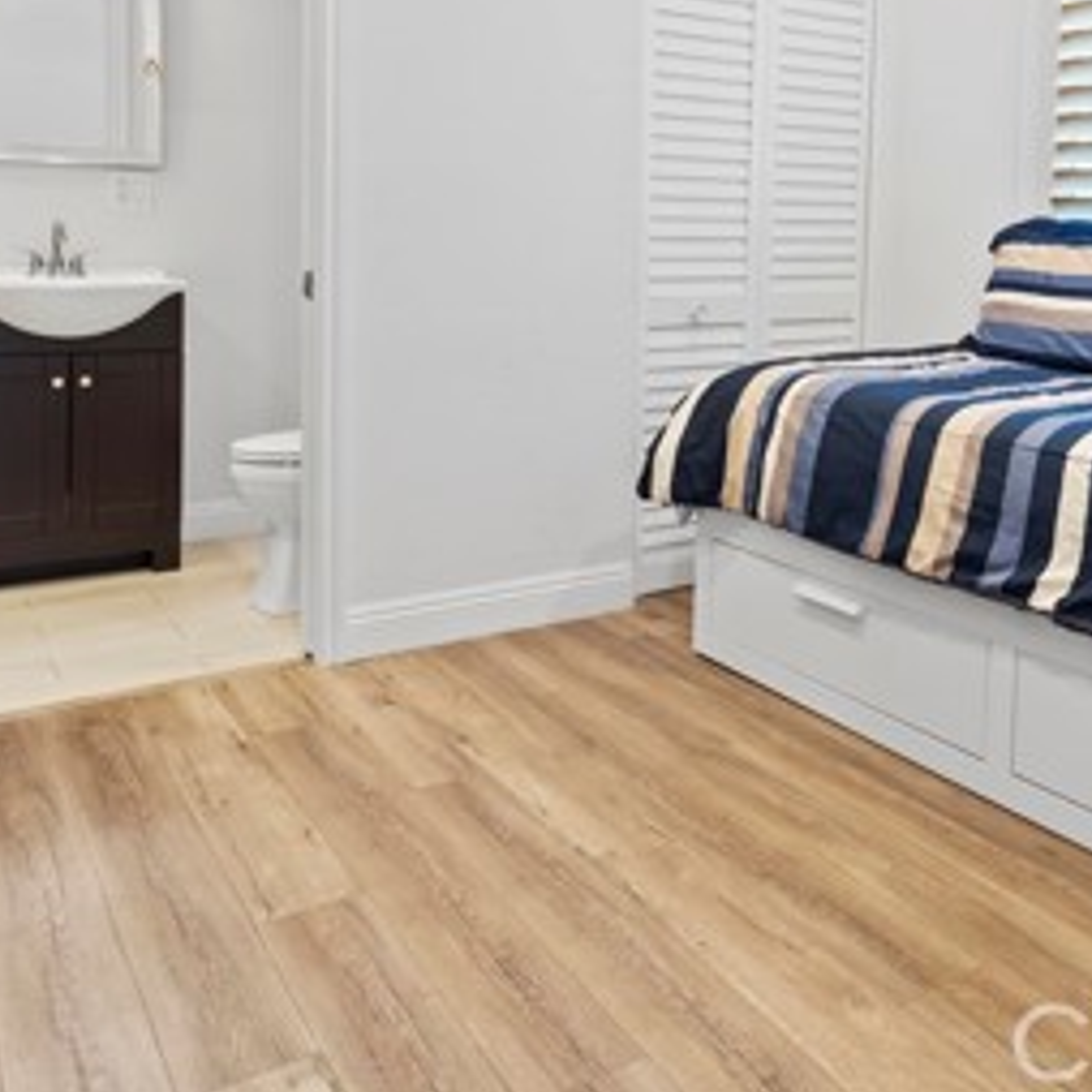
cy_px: 187
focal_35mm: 30
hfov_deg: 53.7
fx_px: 1071
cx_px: 649
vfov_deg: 50.1
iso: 640
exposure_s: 1/6
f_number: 9
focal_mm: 14
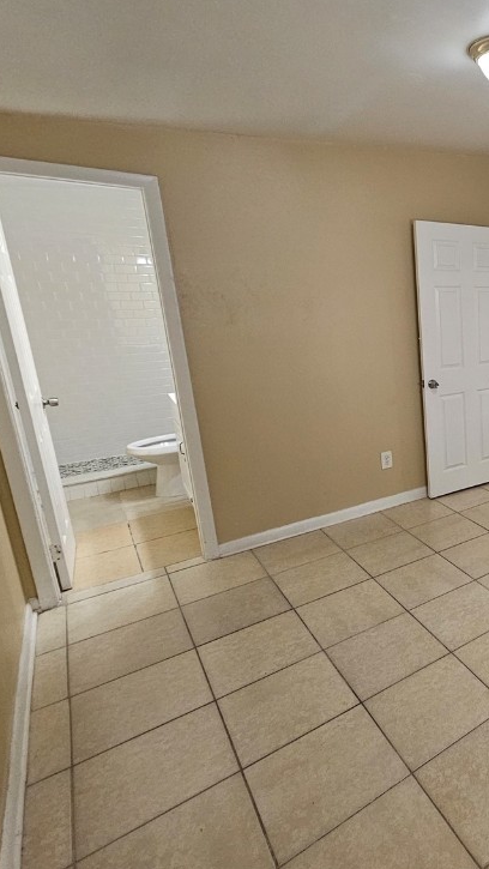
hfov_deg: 41.2
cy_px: 414
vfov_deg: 86.6
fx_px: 461
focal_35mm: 20
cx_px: 568
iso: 250
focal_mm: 2.2
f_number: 2.2
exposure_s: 1/60
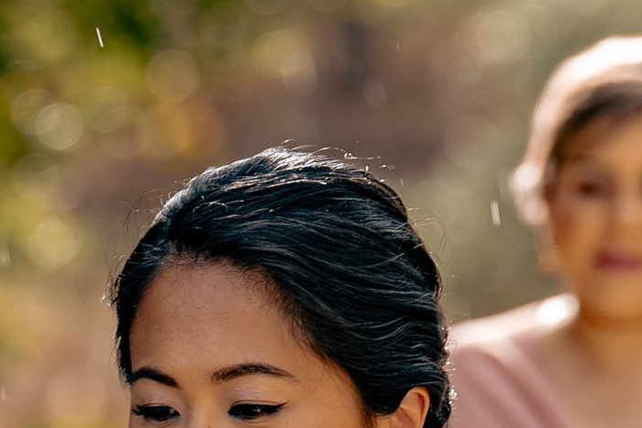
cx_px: 667
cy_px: 948
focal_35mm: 861
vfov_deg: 1.6
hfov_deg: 2.4
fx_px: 15357
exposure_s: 1/400
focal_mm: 157
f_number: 4
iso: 50
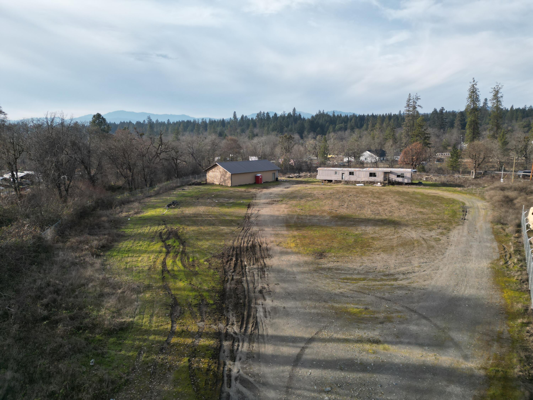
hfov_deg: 71.6
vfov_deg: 56.8
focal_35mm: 24
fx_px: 370
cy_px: 200
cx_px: 266
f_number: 1.7
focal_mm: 6.72
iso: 200
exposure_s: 1/2000
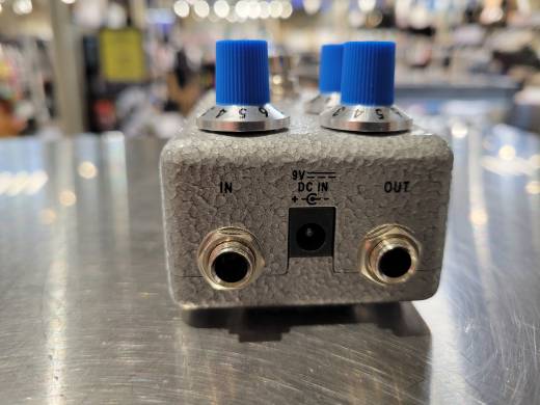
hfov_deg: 67.3
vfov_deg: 53.1
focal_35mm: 26
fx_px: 406
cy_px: 202
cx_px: 270
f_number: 1.8
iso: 250
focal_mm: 5.4
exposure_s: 1/120
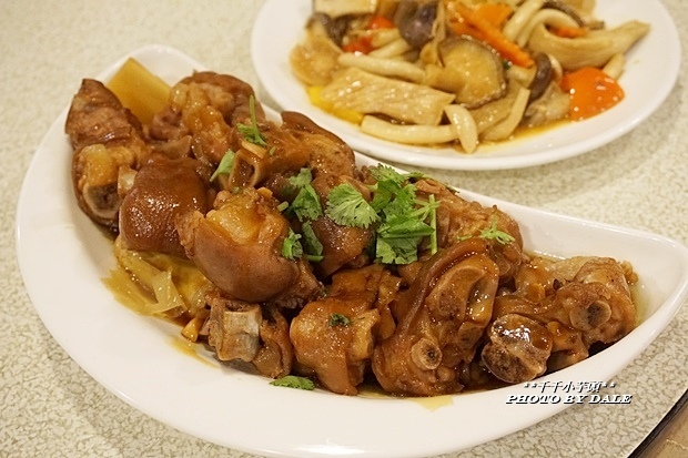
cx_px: 344
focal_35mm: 46
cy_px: 229
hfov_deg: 42.3
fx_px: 888
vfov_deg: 28.9
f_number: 5.6
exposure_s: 1/60
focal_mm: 31
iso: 2500
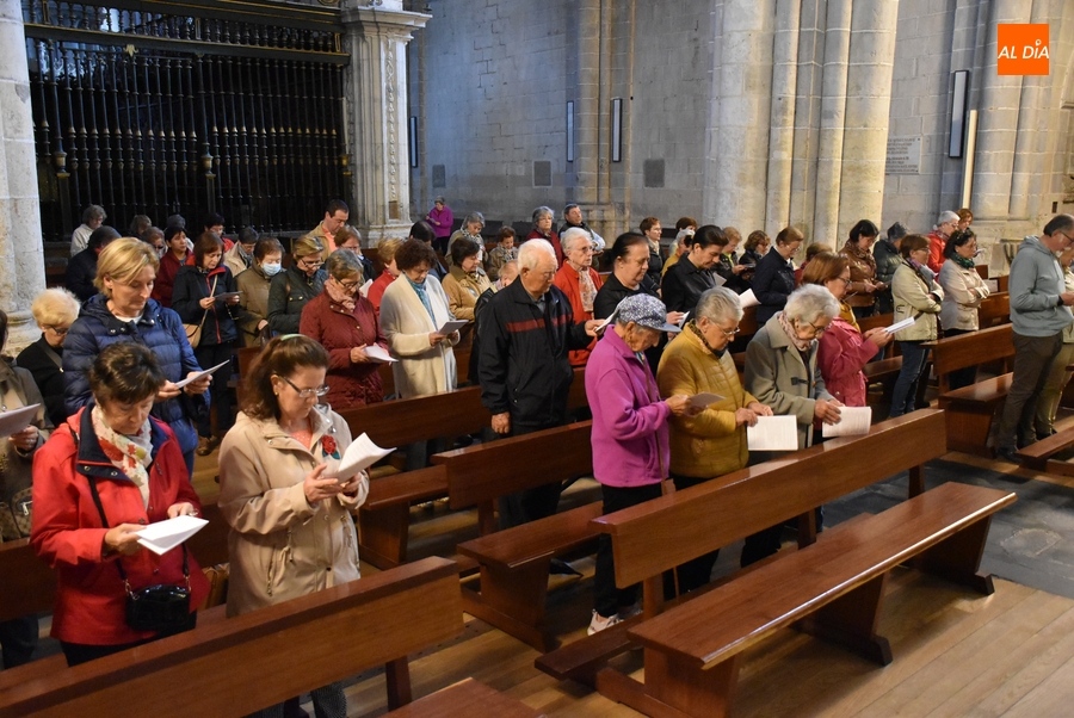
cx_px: 537
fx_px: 985
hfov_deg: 57.2
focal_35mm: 33
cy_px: 359
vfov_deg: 40.1
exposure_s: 1/60
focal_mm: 22
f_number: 3.5
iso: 6400
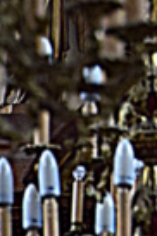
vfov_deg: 2.2
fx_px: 6052
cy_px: -184
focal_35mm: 923
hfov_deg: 1.5
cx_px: 357
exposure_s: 1/15
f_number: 5.6
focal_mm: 105
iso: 1600
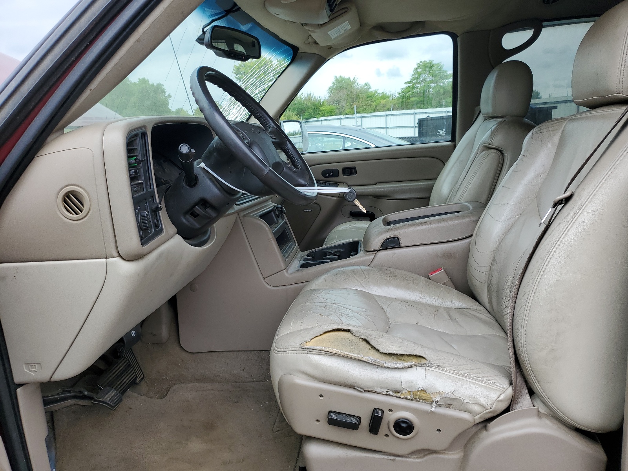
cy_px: 236
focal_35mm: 26
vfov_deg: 53.1
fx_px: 472
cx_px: 314
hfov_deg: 67.3
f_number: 1.5
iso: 50
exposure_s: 1/556
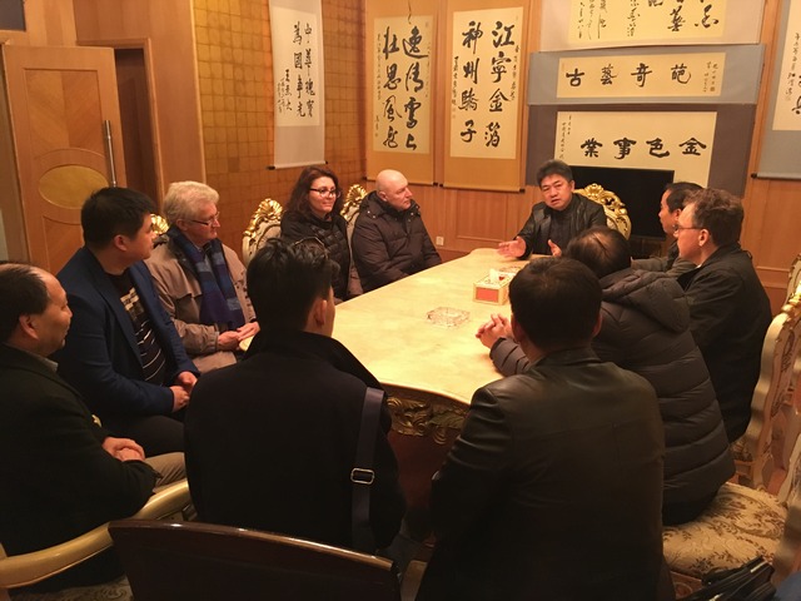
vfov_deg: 48.2
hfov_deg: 61.7
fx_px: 671
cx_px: 400
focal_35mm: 29
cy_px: 300
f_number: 2.2
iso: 250
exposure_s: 1/17
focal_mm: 4.15
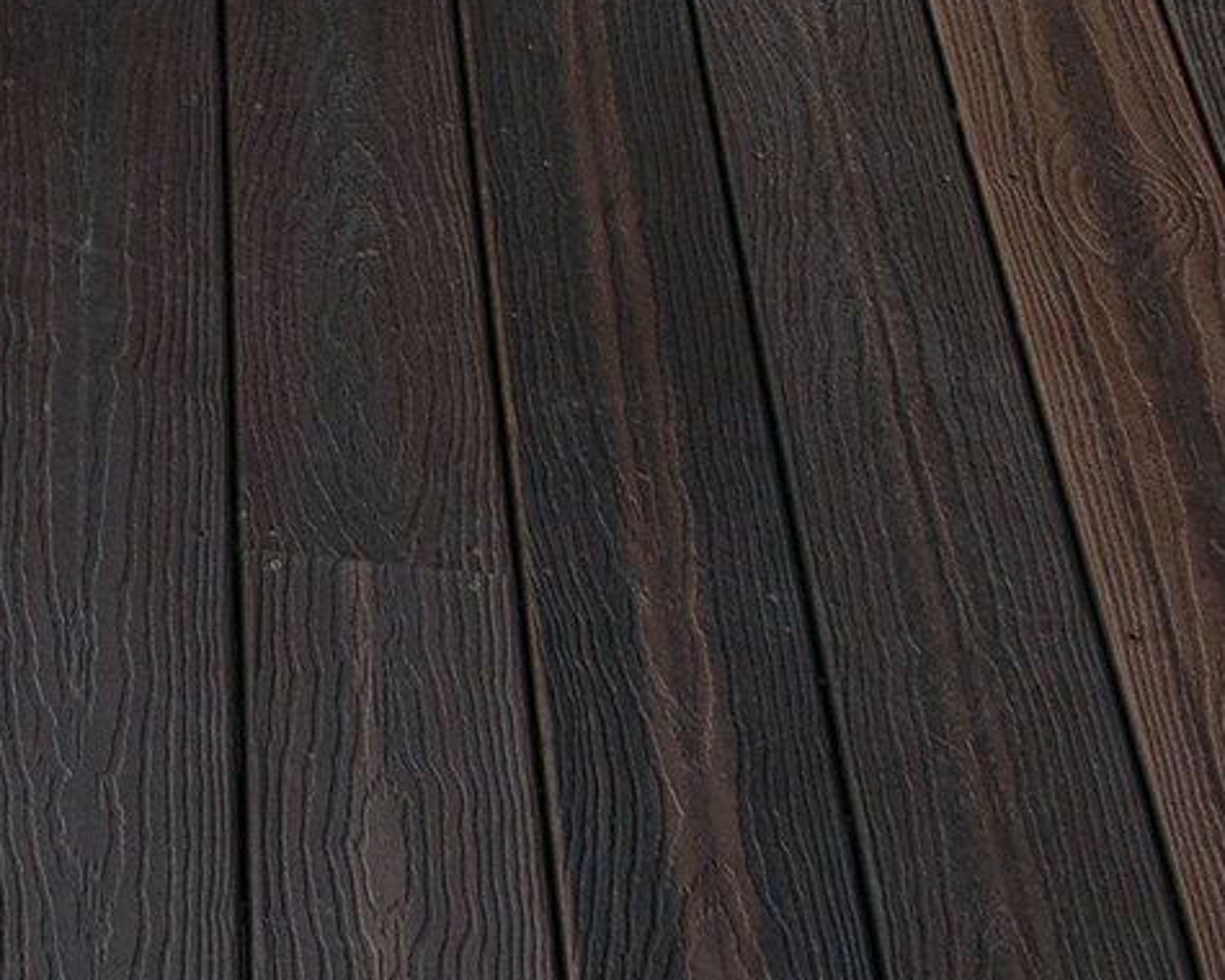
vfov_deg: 11.2
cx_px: -729
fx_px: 4641
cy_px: -797
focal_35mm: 128
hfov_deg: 13.9
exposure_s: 1/125
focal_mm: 18
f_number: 4.5
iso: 100
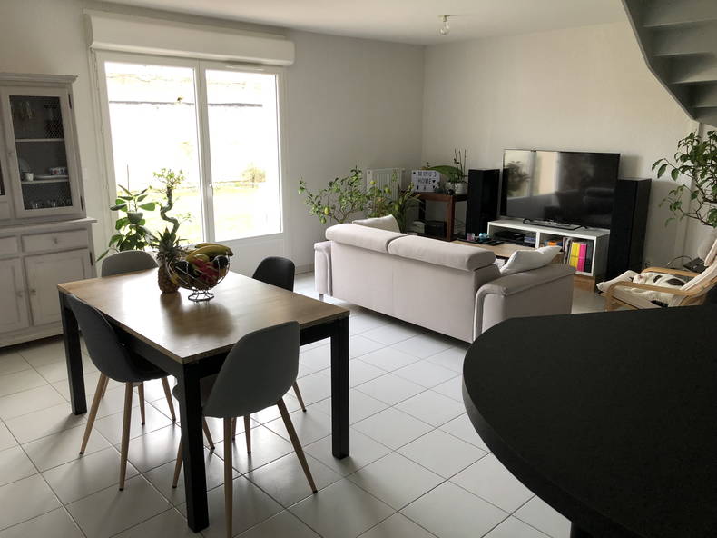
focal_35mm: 28
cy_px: 269
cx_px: 358
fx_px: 580
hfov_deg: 63.5
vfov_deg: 49.7
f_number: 1.8
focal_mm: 4
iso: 25
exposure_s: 1/33
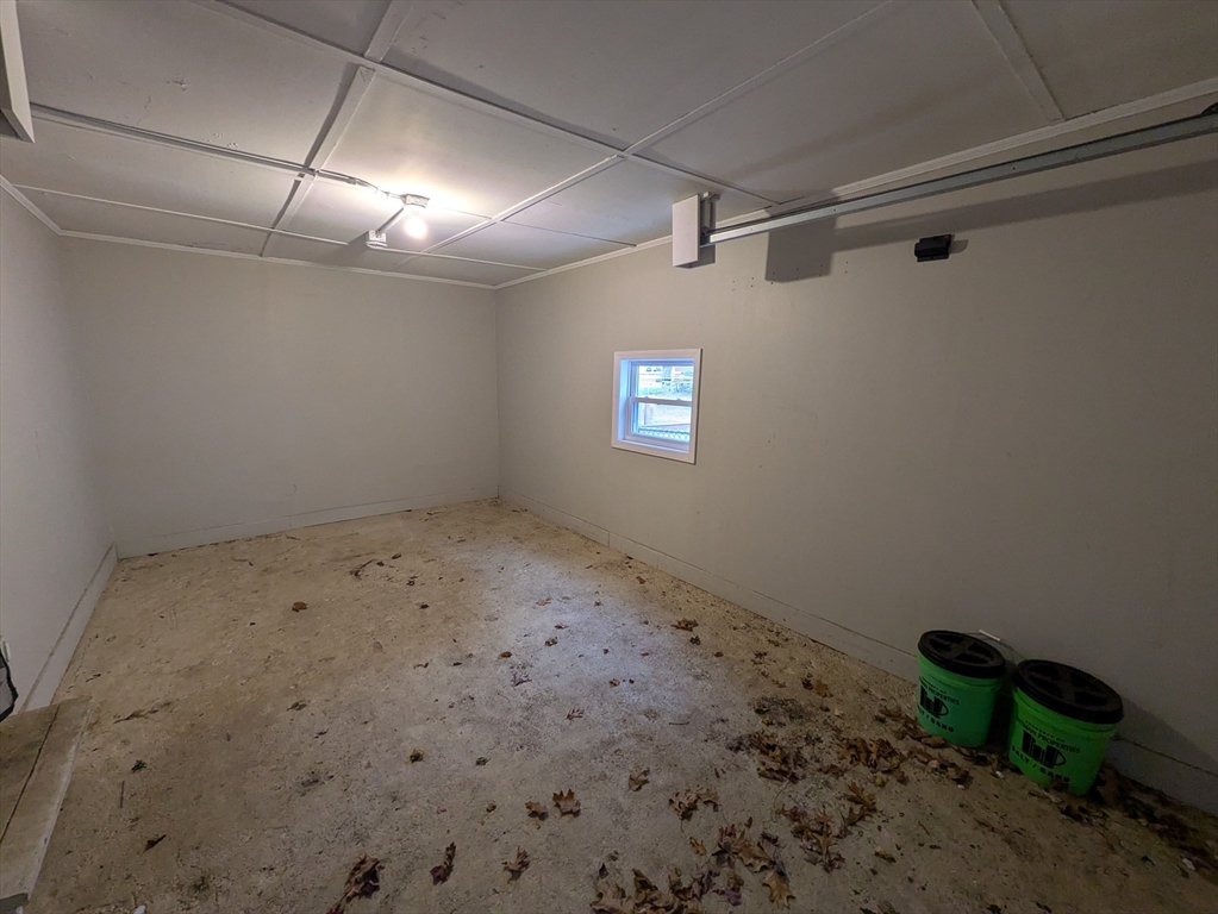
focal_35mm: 14
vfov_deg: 85.7
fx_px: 493
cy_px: 457
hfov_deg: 102.0
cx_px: 609
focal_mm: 1.83
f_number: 2.2
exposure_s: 1/24
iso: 171
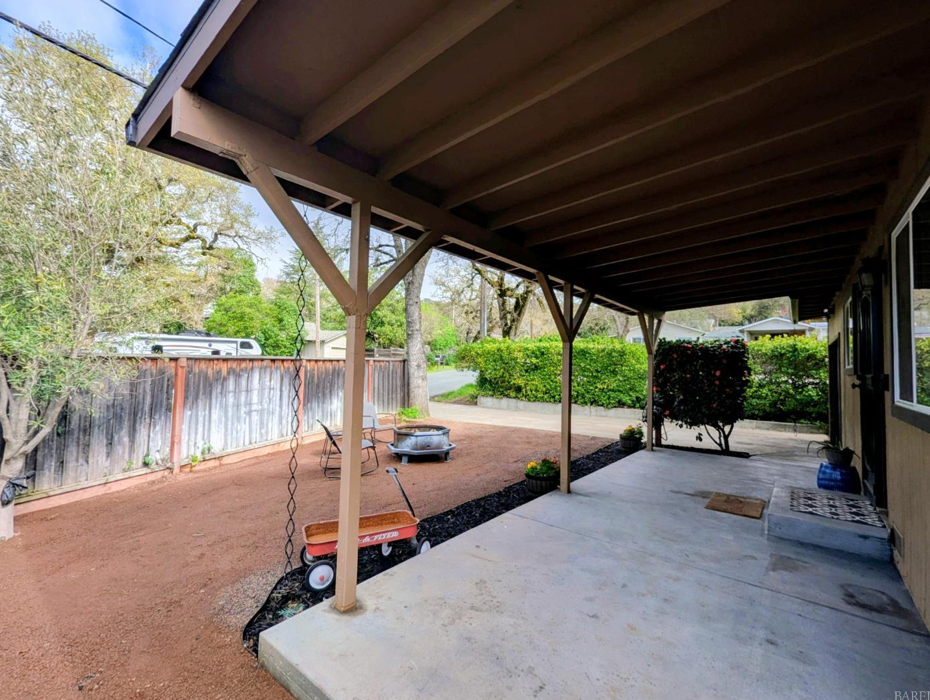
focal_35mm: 14
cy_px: 343
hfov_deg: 102.0
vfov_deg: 85.8
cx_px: 448
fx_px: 377
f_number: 2.2
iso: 48
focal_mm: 1.95
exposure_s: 1/3268
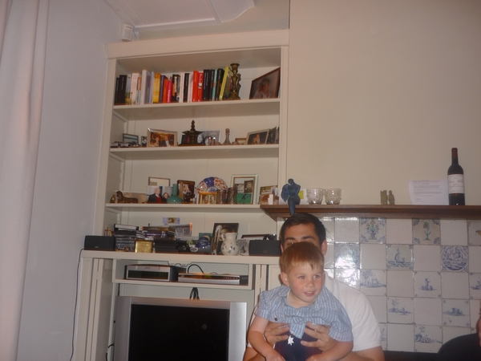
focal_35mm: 33
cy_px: 180
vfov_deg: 42.9
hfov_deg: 55.4
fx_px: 459
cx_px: 240
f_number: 2.8
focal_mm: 5.5
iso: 100
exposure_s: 1/30
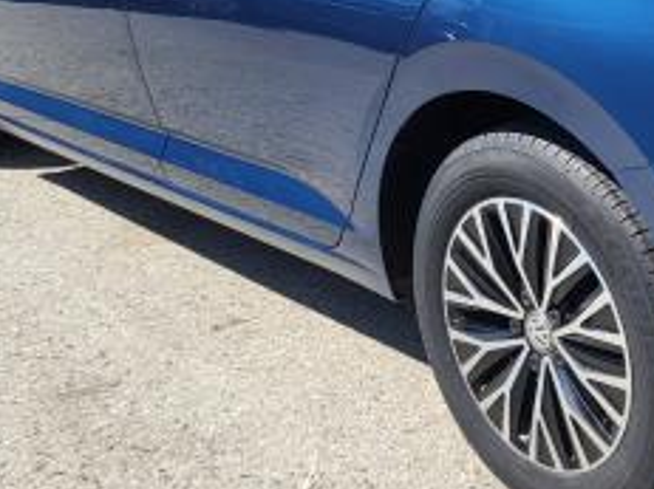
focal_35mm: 72
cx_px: 694
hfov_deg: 25.4
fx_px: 1360
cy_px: 65
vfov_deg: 20.1
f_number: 1.8
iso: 40
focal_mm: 5.4
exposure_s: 1/1920
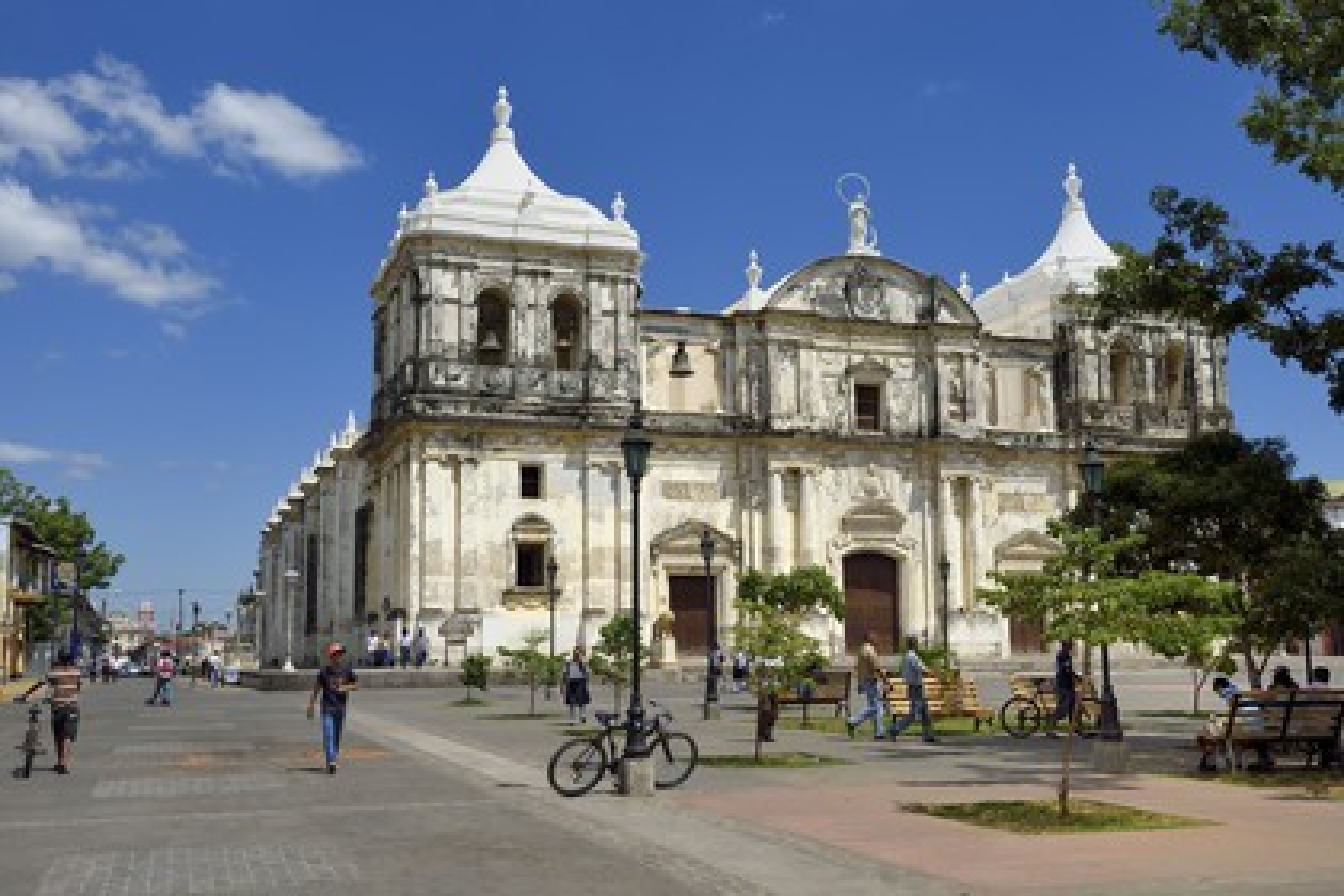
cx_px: 672
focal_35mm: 34
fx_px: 1269
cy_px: 448
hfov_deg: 55.8
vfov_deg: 38.9
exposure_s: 1/320
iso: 200
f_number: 13
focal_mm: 34
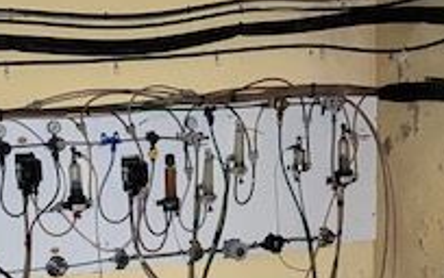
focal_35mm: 93
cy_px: 421
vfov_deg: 13.3
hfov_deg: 22.2
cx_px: 146
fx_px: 1127
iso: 640
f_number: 1.8
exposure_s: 1/4
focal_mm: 3.99
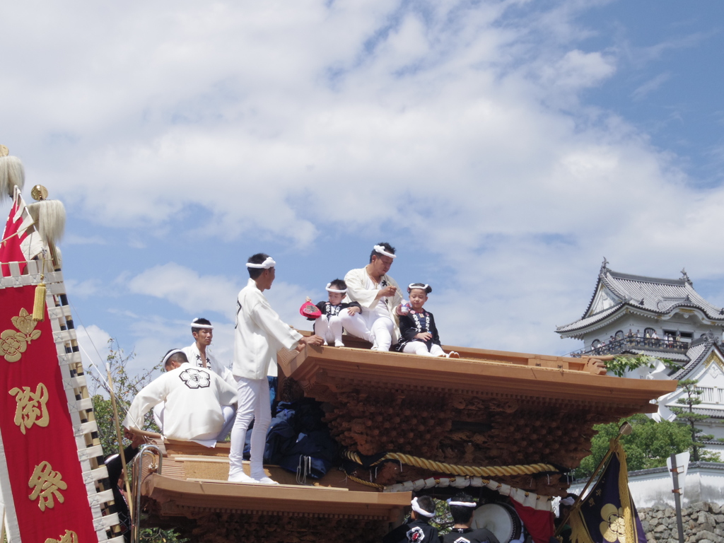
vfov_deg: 30.9
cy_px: 272
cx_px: 362
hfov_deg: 40.4
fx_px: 983
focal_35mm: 47
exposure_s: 1/2000
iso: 250
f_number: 5
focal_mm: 8.5
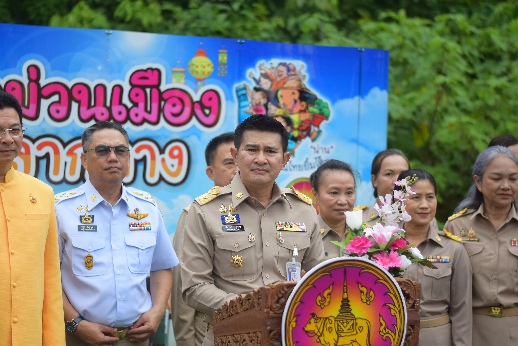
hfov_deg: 27.0
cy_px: 173
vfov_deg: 18.2
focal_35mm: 75
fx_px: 1079
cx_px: 259
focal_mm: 50
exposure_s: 1/3200
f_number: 1.8
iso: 400
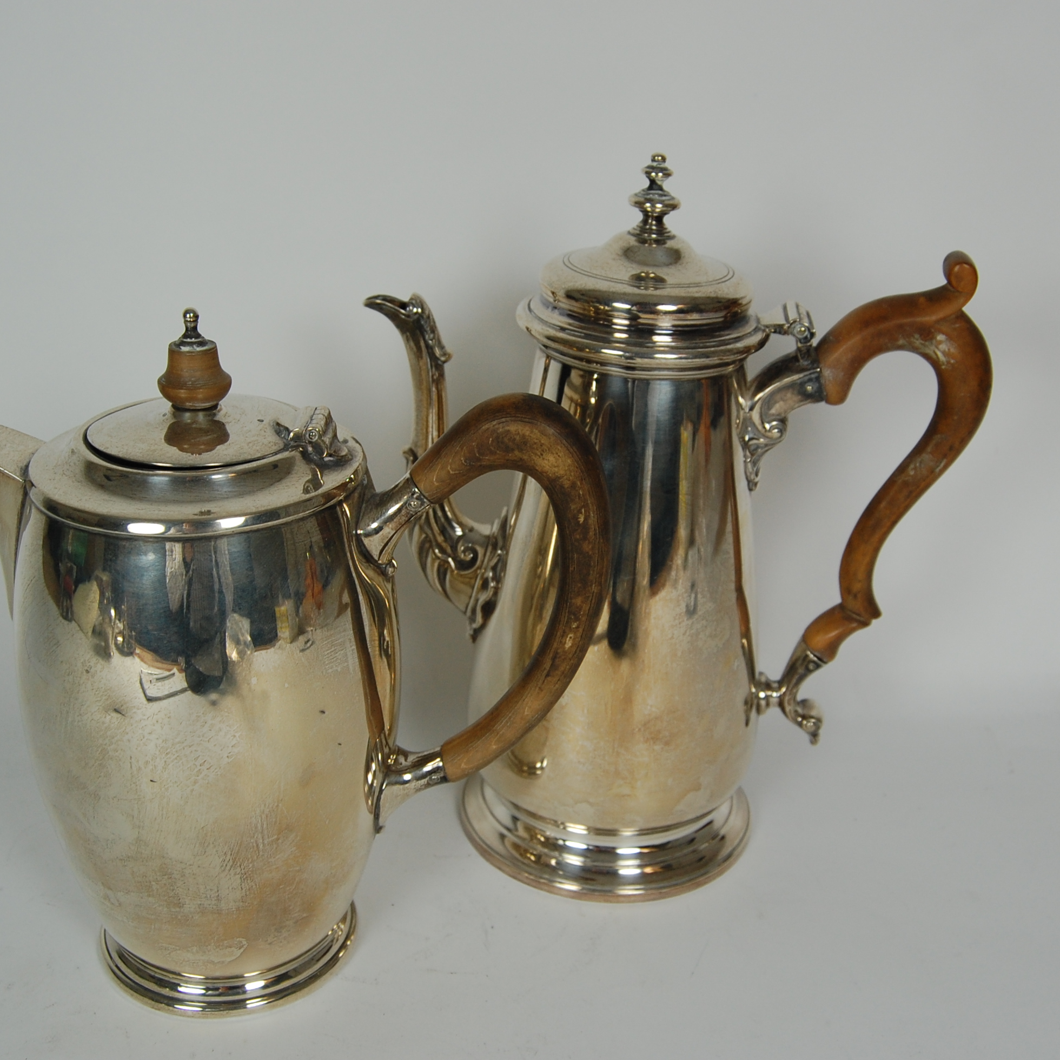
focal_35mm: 43
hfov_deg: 39.2
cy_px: 529
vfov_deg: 39.2
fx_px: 1490
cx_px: 546
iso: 320
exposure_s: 1/125
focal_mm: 22
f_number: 5.6
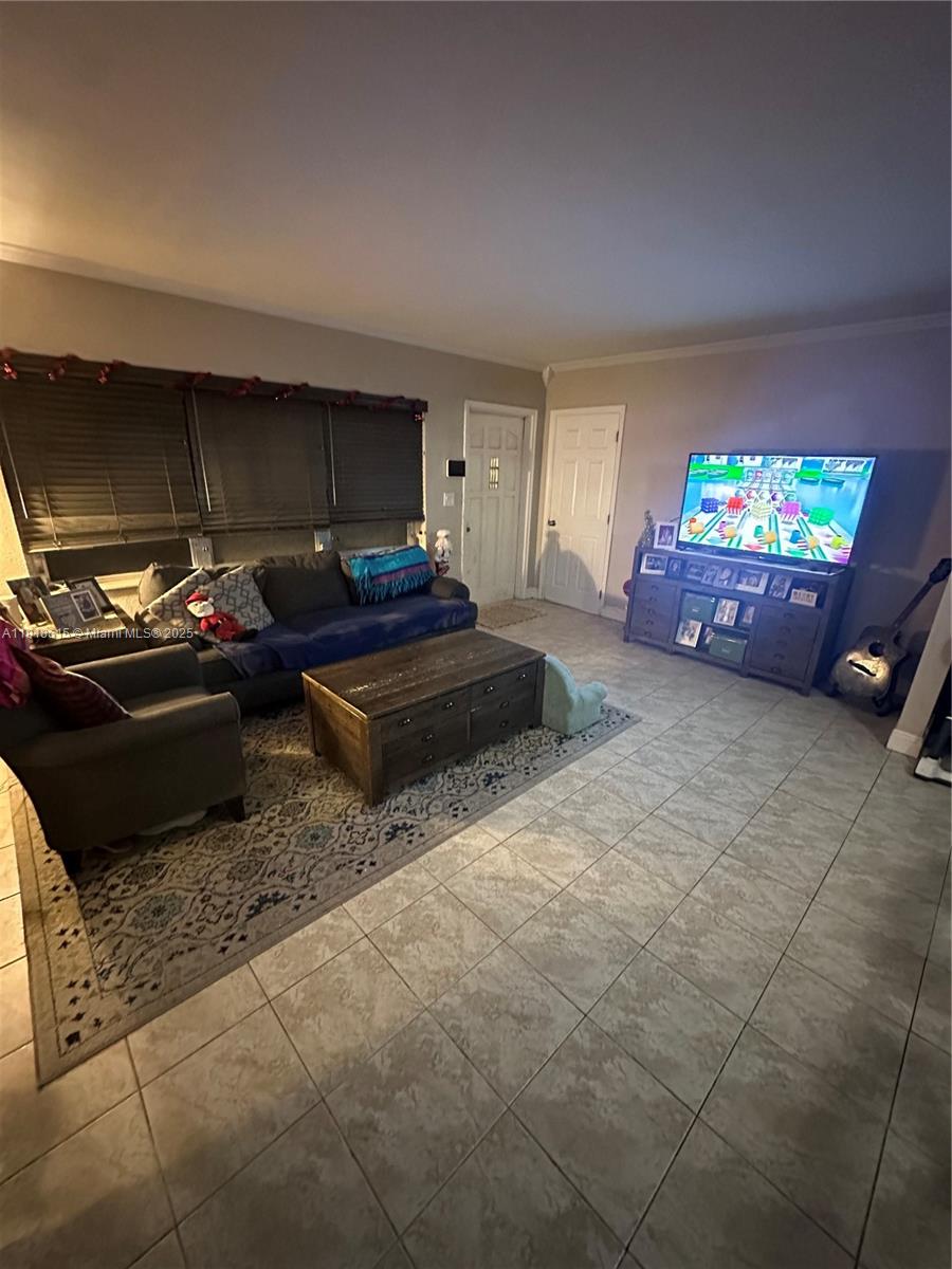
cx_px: 476
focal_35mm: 14
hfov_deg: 85.7
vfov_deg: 102.1
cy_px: 634
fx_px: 513
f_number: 2.2
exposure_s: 1/30
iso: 1250
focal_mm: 2.22
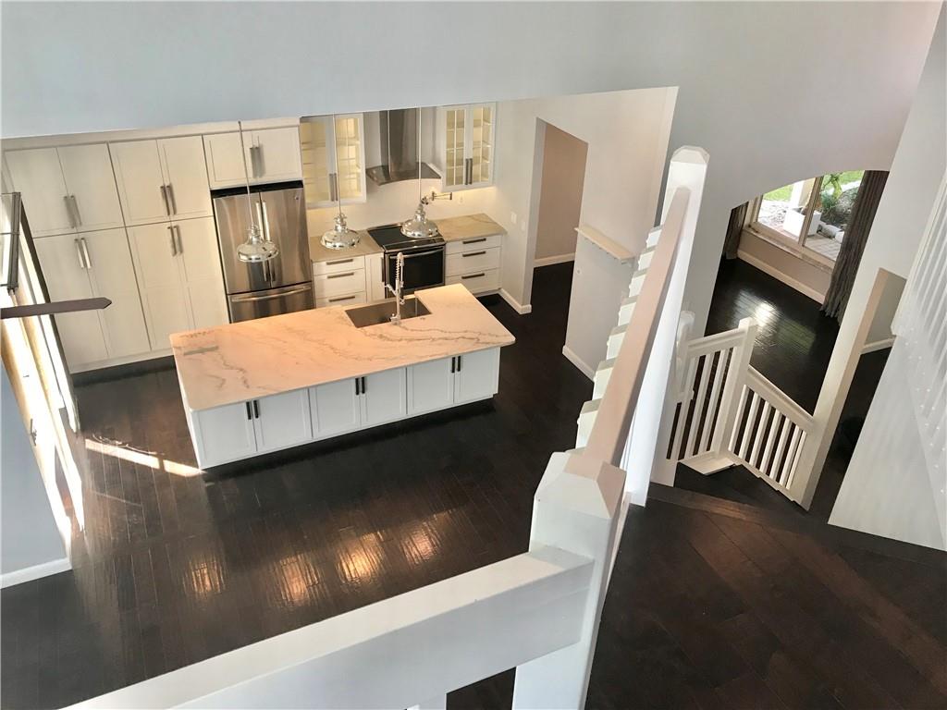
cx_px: 474
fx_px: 766
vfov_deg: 49.7
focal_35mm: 28
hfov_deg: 63.4
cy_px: 355
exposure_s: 1/30
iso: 25
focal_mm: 3.99
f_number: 1.8
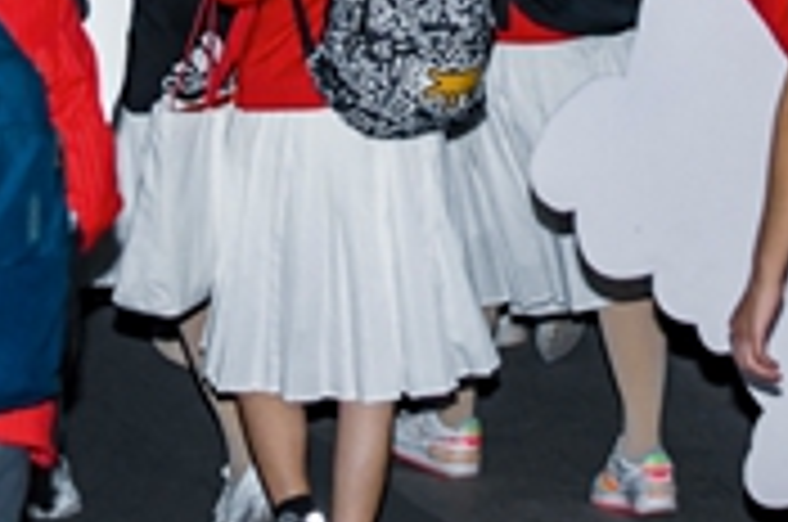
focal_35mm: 252
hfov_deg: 8.2
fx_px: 5506
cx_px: 554
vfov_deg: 5.3
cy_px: -560
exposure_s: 1/160
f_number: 5
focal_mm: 55
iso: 4000
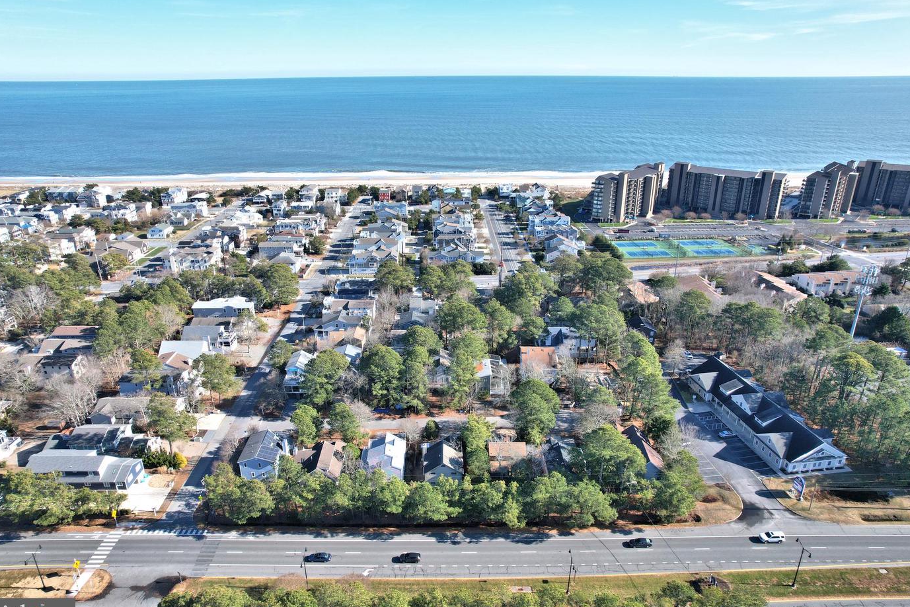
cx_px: 448
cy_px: 315
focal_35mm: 23
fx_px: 581
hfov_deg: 76.1
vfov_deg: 55.1
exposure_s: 1/1000
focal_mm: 8.38
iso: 100
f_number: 2.8
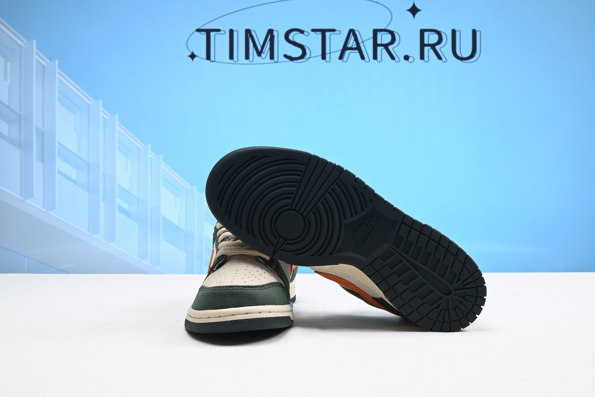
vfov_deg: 36.0
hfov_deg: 51.9
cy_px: 198
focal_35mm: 37
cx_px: 298
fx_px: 612
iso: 100
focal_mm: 37
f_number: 16
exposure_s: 1/2
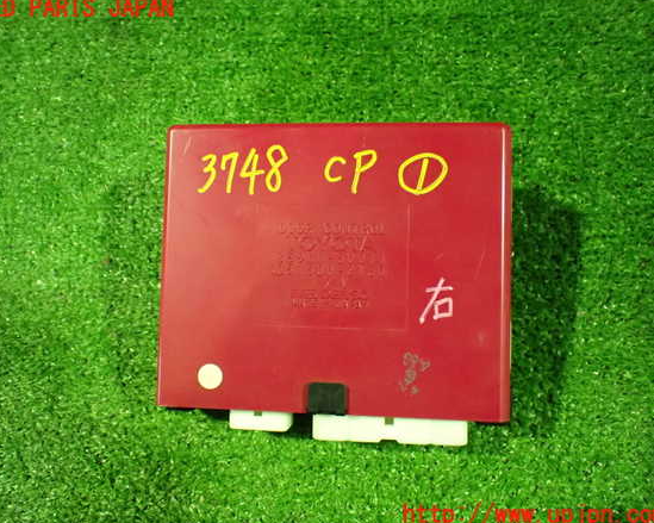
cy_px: 262
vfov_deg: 45.8
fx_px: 619
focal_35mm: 32
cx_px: 314
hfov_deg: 55.7
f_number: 2.3
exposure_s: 1/30
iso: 1250
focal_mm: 5.4
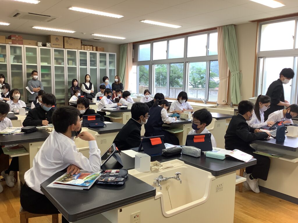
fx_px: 267
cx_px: 149
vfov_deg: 45.4
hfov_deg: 58.4
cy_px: 112
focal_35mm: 31
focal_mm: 3.3
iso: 50
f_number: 2.4
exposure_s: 1/50
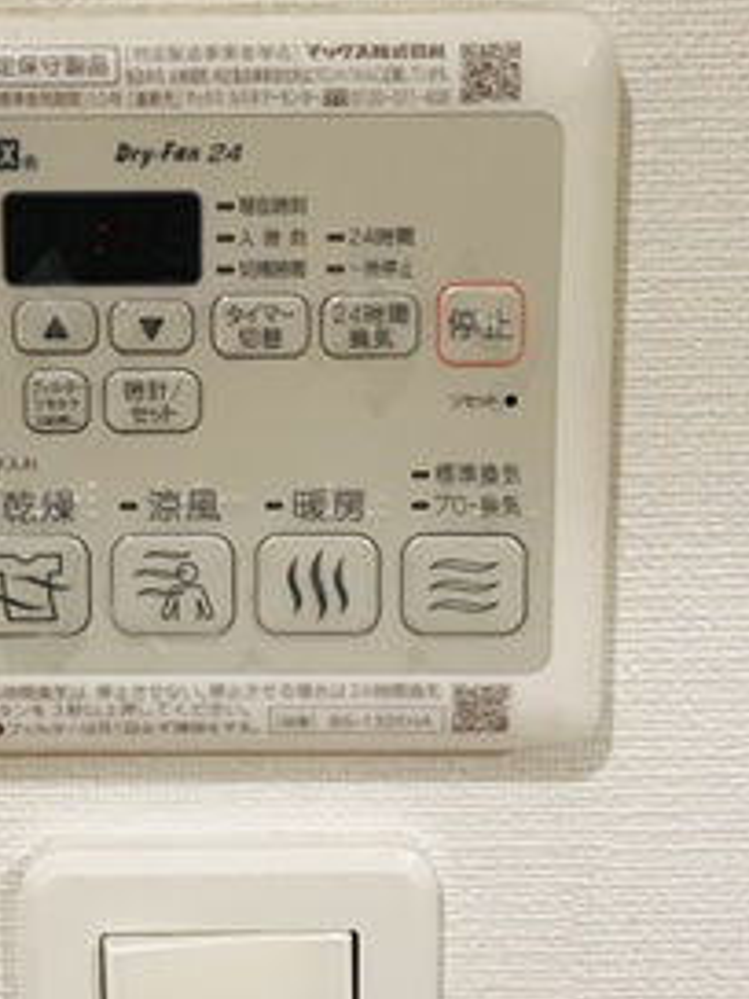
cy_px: 264
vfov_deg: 26.7
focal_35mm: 72
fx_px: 2077
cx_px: 167
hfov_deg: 20.2
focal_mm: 3.99
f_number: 1.8
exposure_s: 1/33
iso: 40
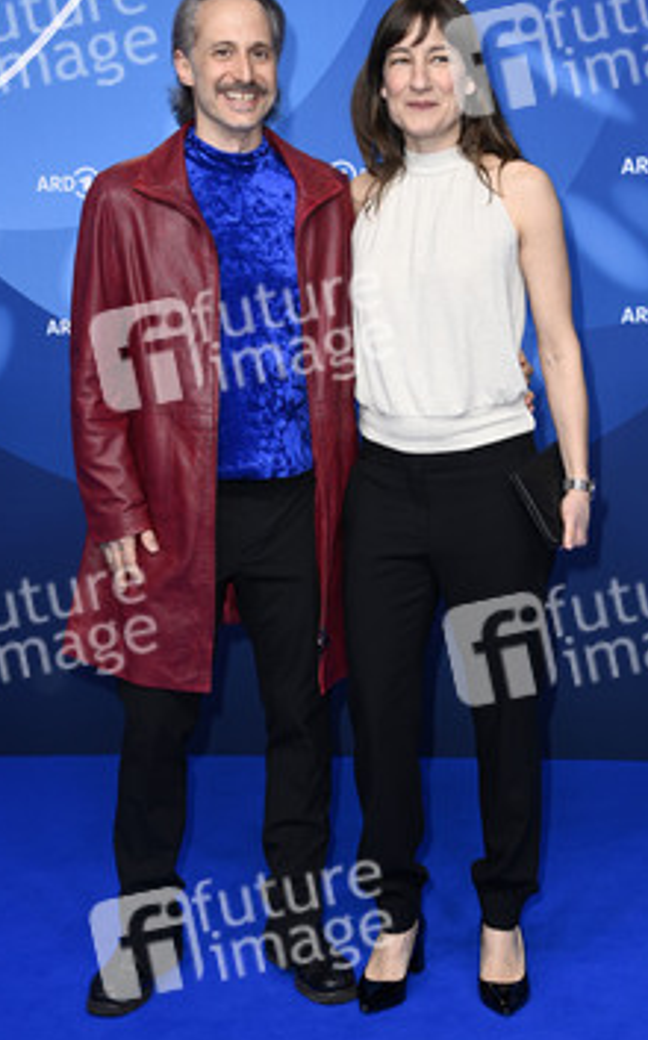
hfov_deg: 19.4
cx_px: 327
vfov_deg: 30.6
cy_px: 489
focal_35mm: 67
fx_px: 1897
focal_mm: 58
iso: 1250
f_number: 5.6
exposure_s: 1/250
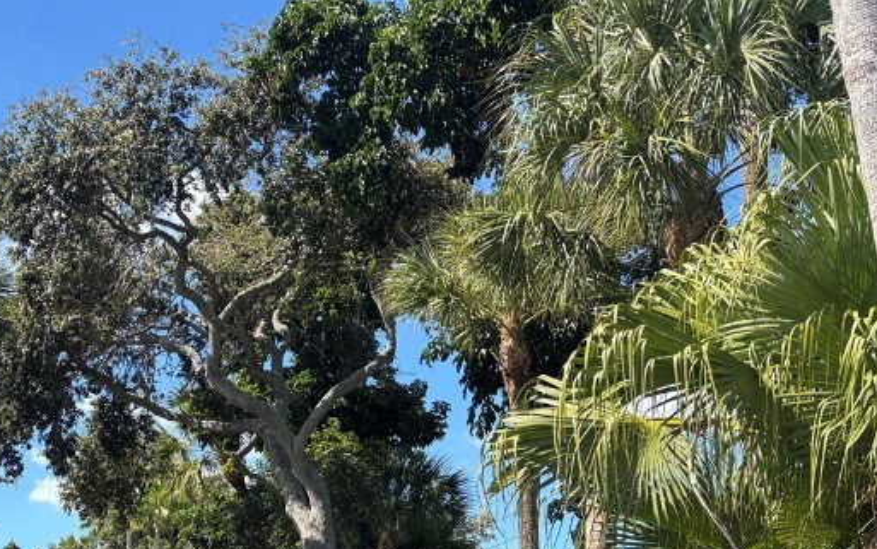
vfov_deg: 22.2
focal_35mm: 55
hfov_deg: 34.1
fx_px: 1315
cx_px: 29
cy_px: 614
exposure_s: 1/1381
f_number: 1.6
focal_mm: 5.96
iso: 50
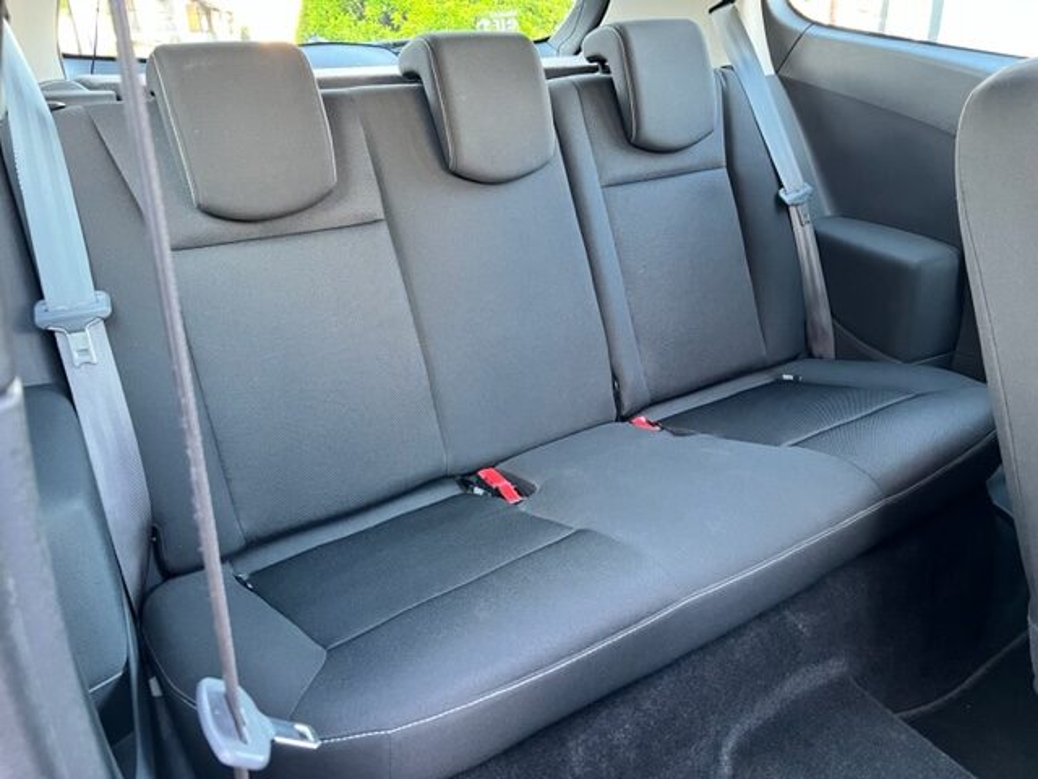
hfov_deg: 67.3
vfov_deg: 53.1
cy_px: 390
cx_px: 519
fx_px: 780
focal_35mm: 26
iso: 320
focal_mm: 5.7
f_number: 1.5
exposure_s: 1/60
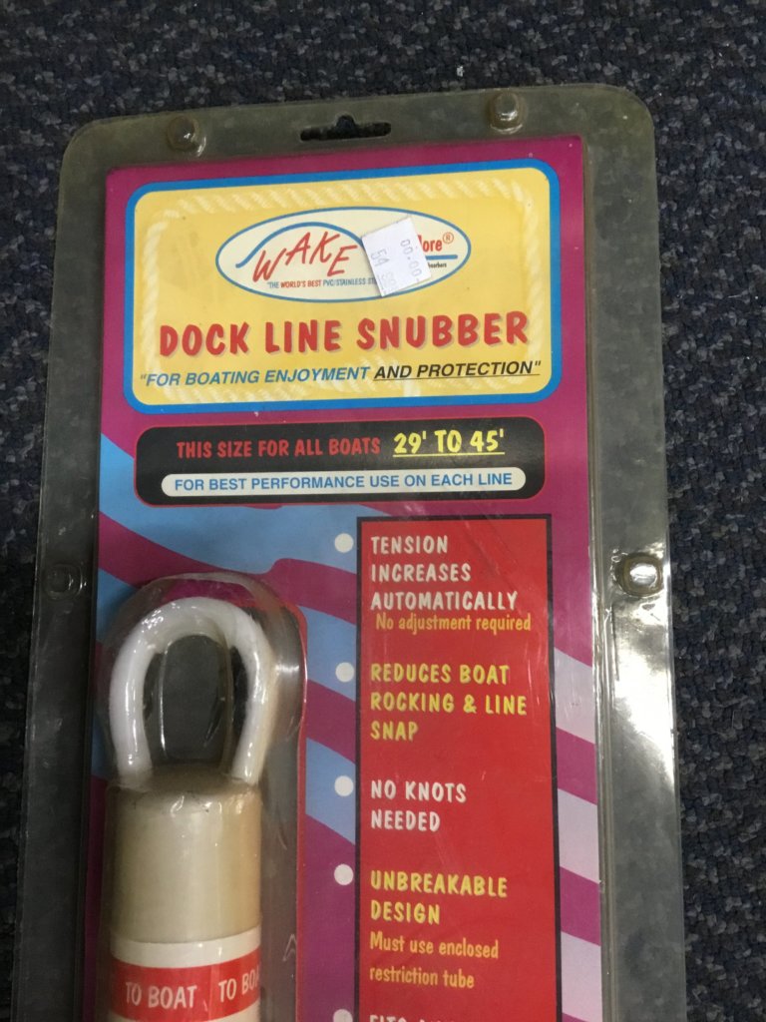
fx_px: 915
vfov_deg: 58.4
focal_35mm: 31
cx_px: 383
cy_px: 511
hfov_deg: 45.4
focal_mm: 3.3
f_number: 2.4
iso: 160
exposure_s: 1/30
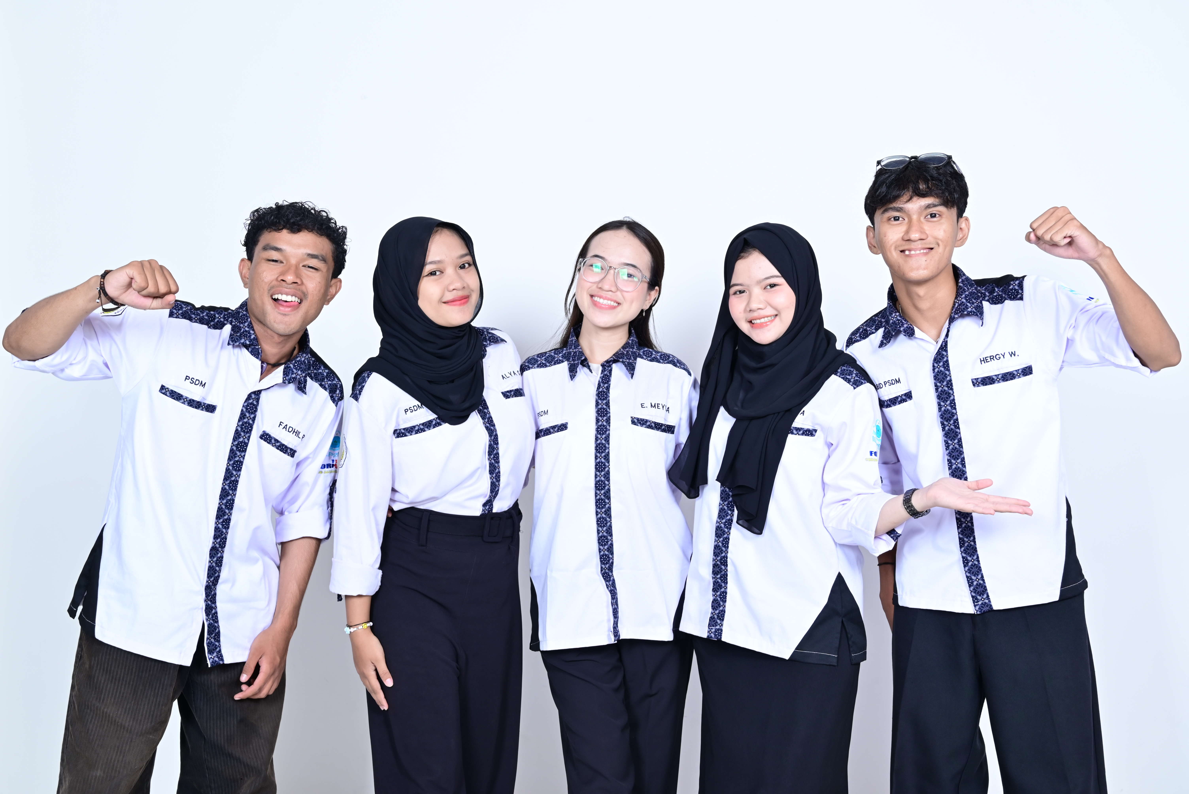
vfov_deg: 36.9
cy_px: 397
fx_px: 1189
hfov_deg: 53.1
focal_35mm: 36
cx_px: 594
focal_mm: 36
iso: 320
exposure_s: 1/160
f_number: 8
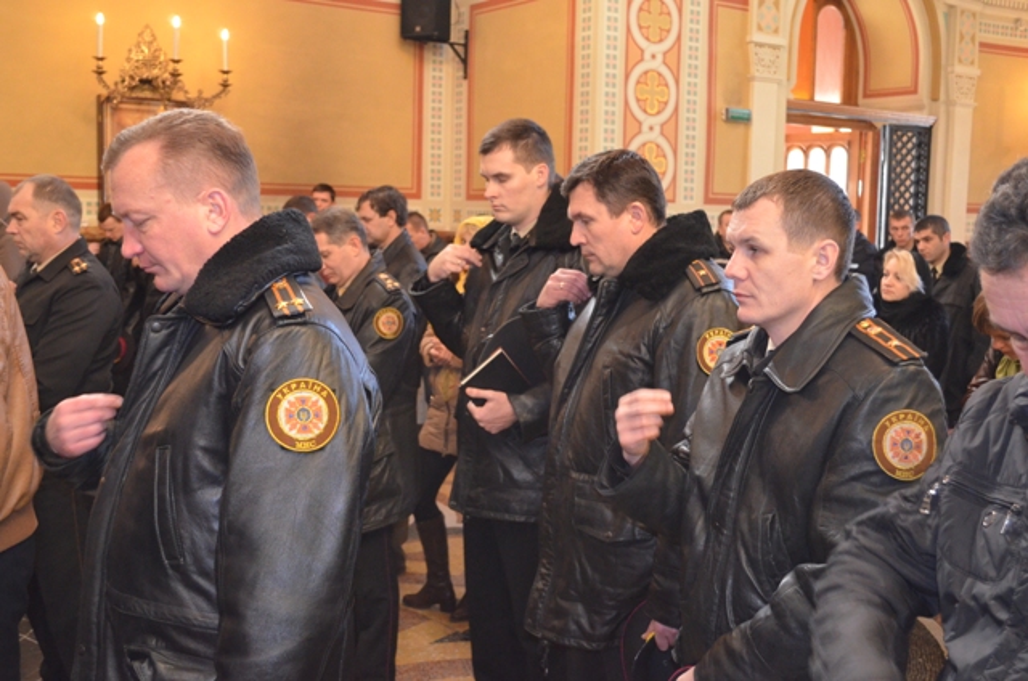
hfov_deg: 46.5
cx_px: 514
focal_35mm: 42
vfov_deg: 31.8
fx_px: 1197
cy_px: 340
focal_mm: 28
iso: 3200
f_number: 4.5
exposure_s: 1/60
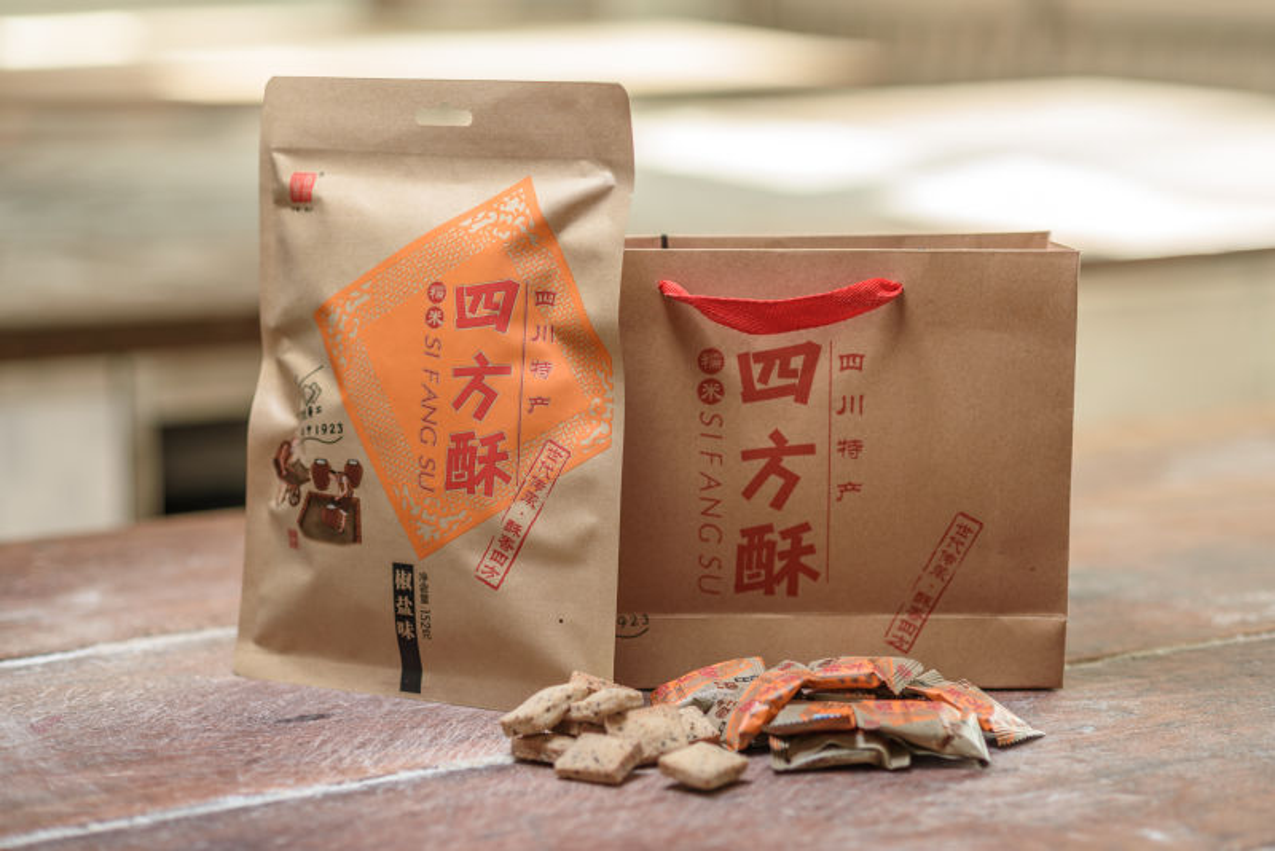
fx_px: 3011
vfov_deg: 16.1
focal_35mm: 85
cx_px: 638
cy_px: 426
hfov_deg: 23.9
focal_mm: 85
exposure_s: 1/200
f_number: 2.8
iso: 125
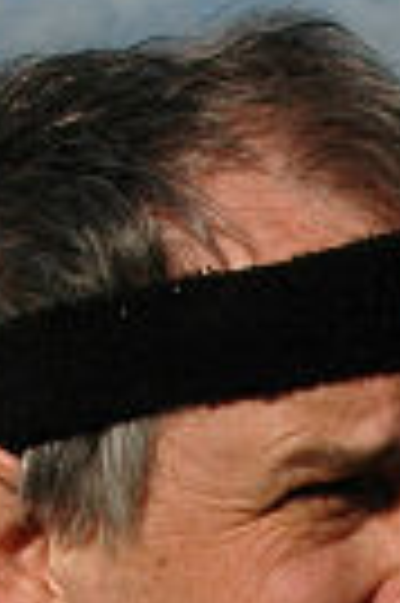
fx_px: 4043
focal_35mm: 242
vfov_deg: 7.9
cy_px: 1408
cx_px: 299
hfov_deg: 5.7
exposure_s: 1/800
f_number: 10
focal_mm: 27
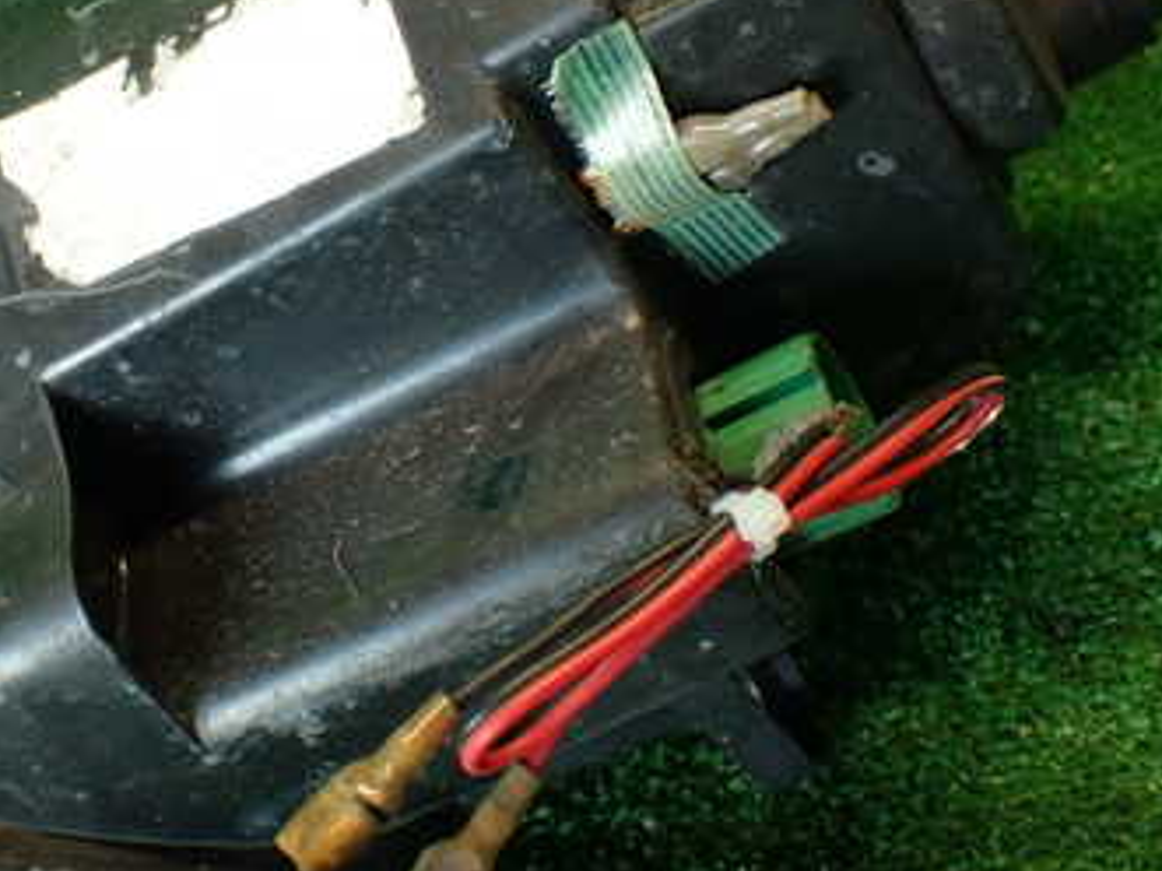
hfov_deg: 32.7
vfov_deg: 25.1
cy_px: 292
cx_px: 316
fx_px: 1946
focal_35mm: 58
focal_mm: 5.79
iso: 200
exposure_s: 1/40
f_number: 2.4
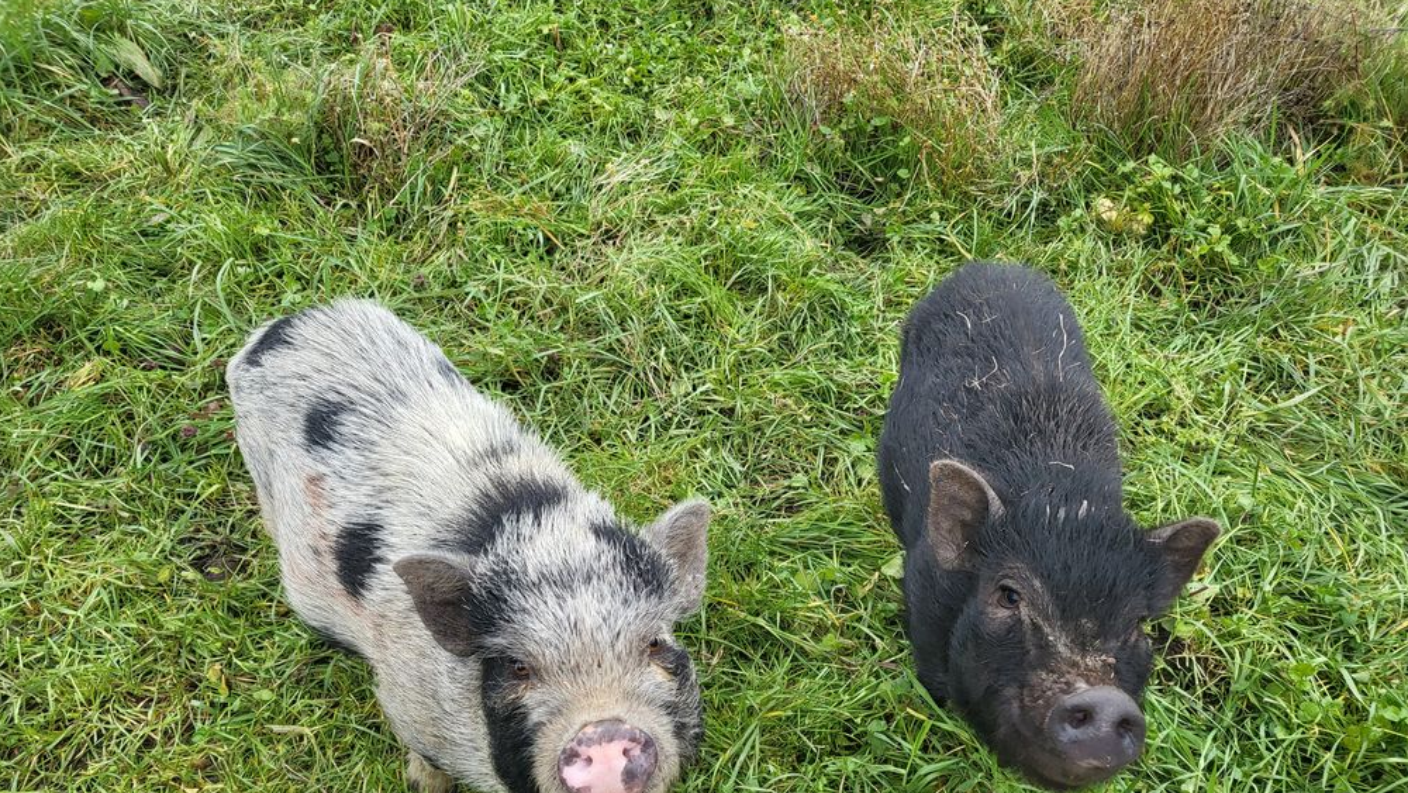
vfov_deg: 39.9
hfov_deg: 66.1
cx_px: 694
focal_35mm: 29
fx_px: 1083
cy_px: 506
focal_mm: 4.25
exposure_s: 1/158
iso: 50
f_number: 1.8
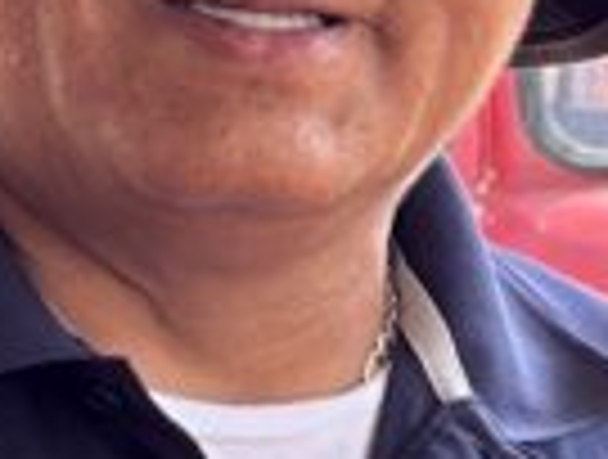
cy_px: 878
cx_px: 761
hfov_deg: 3.4
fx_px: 10250
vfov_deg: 2.6
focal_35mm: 582
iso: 32
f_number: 2.8
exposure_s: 1/124
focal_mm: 9
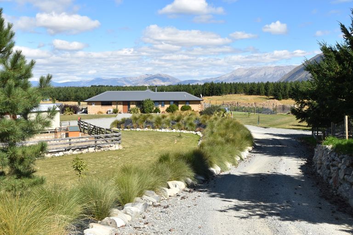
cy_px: 118
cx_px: 176
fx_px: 353
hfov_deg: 53.1
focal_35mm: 36
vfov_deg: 36.9
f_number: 10
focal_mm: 24
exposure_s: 1/200
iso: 100
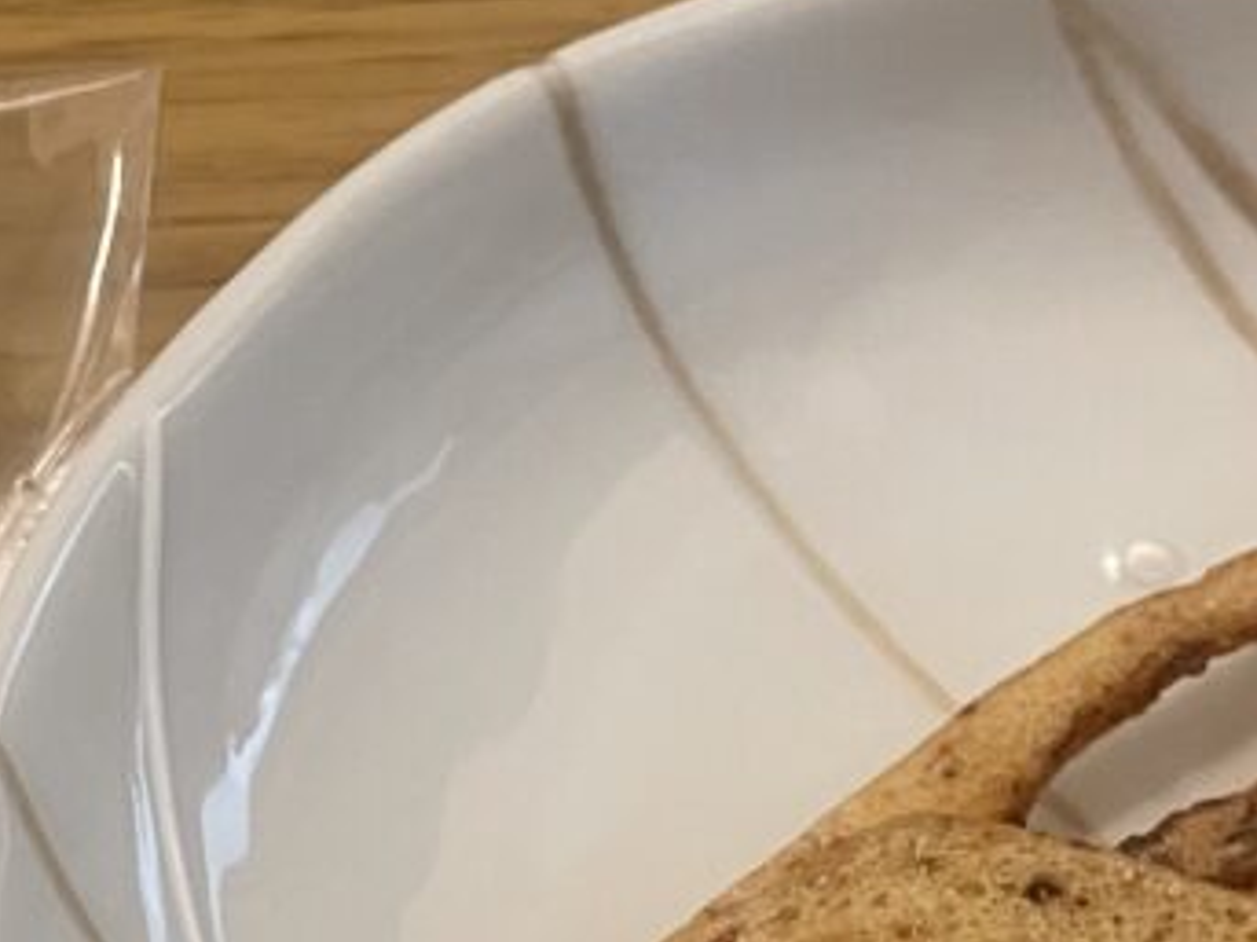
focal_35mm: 97
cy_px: 1243
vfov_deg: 14.6
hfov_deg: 20.0
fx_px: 3521
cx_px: 264
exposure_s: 1/50
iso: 250
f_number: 1.6
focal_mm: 4.2
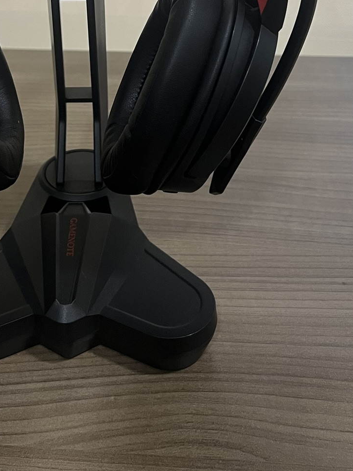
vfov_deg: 32.5
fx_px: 748
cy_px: 15
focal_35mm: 55
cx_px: 111
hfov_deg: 26.4
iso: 160
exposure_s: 1/60
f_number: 1.5
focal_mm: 5.7
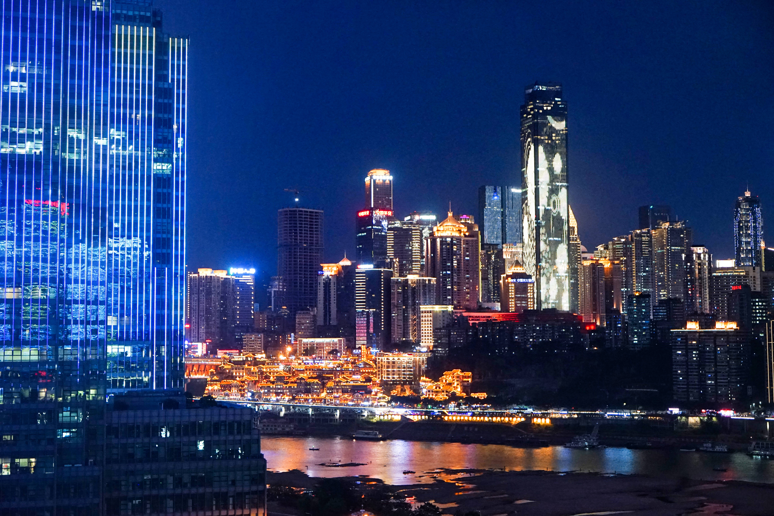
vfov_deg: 26.5
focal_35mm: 51
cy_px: 258
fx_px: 1096
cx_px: 387
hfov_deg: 38.9
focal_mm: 51
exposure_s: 1/60
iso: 4000
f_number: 4.5
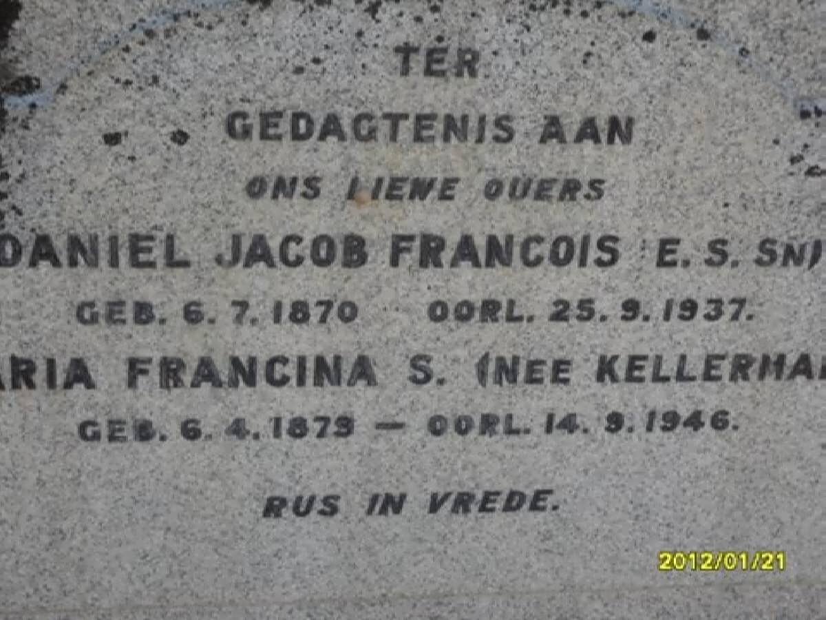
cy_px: 310
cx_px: 413
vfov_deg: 23.3
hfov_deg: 30.7
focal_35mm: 63
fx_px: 1503
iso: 80
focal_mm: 11.2
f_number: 5.6
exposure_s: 1/250
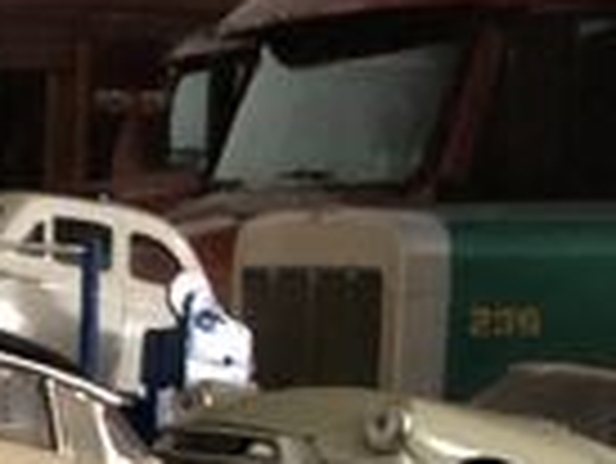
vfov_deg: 7.1
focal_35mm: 204
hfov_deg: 9.1
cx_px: -661
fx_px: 3633
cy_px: 802
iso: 200
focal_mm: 4
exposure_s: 1/4
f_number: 1.8
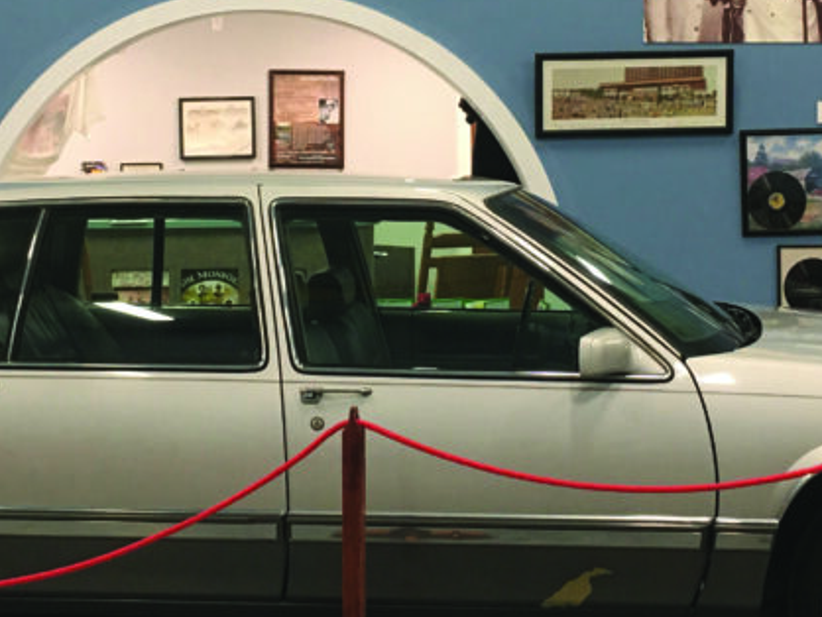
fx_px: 1687
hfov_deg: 27.4
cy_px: 175
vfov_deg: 20.6
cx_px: 389
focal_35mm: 71
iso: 50
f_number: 2.2
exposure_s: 1/15
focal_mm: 4.15
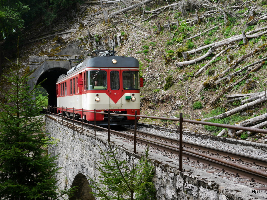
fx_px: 447
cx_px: 134
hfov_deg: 33.2
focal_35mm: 58
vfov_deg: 25.2
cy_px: 100
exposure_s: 1/160
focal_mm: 29
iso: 160
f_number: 6.3
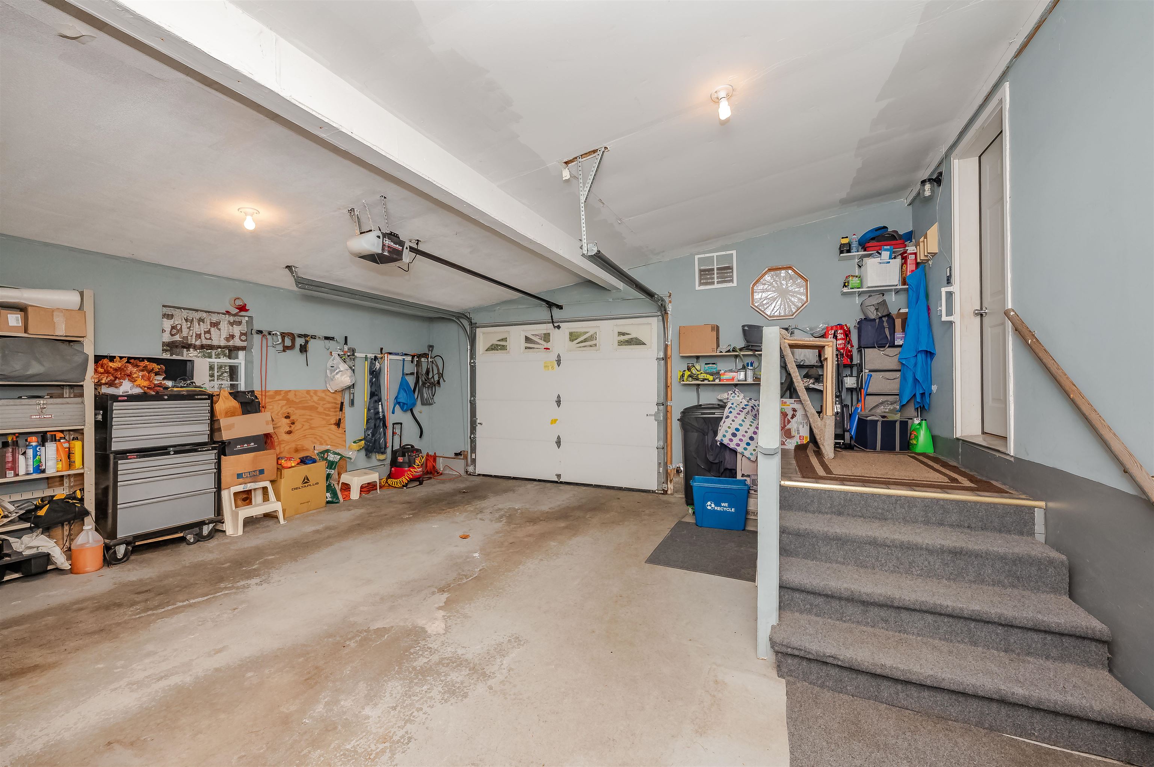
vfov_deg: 81.1
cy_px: 384
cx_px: 577
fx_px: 448
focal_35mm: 14
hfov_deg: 104.3
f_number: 9
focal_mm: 14
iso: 1000
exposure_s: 1/125
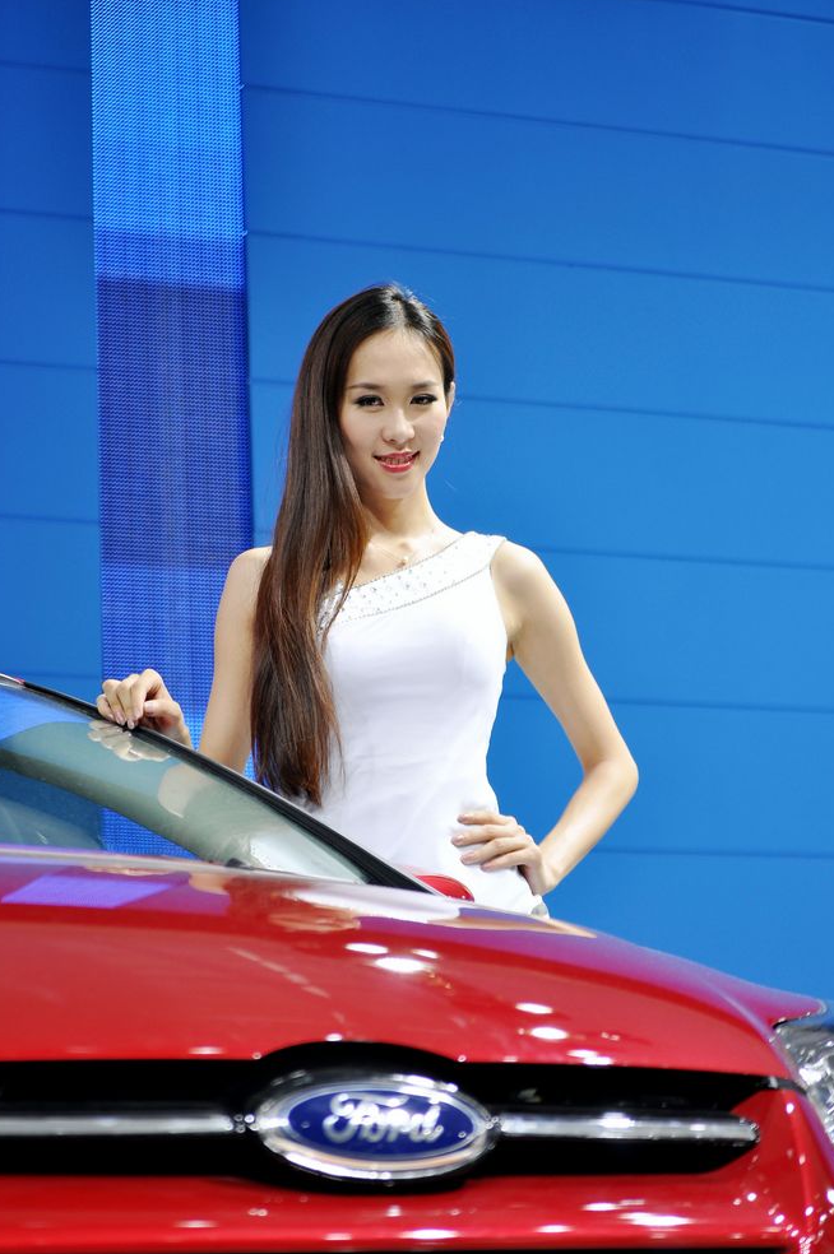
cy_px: 641
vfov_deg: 19.8
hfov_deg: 13.3
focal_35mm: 103
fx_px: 3587
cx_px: 418
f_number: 5
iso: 200
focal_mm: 66
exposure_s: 1/125
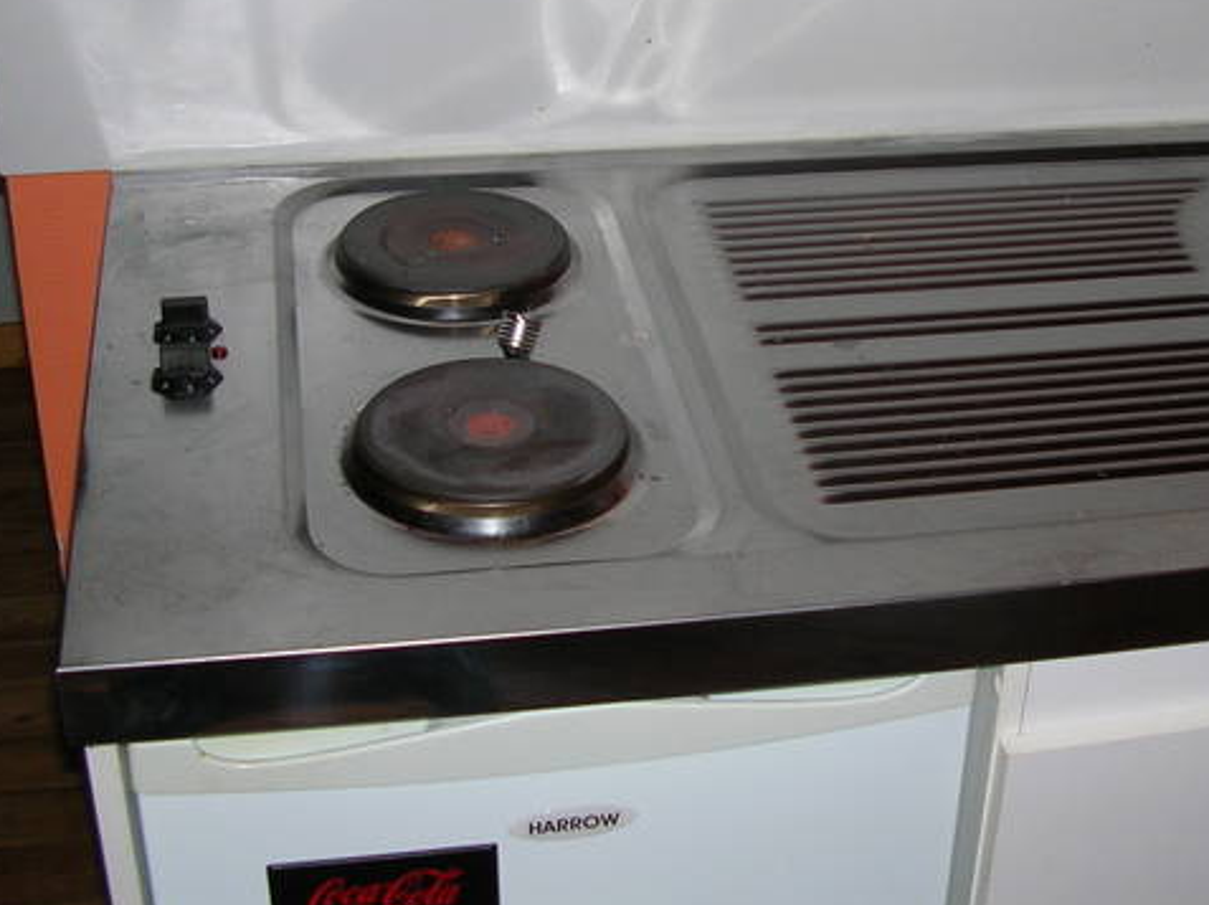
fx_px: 2024
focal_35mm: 58
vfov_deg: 25.0
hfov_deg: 32.6
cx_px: 902
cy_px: 286
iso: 50
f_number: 2.8
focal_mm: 5.8
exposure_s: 1/60.1
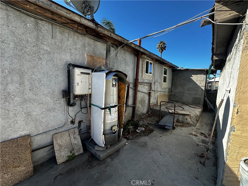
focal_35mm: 14
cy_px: 93
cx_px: 124
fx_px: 100
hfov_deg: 102.1
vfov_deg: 85.7
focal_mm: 2.22
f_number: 2.2
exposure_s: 1/622
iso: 40
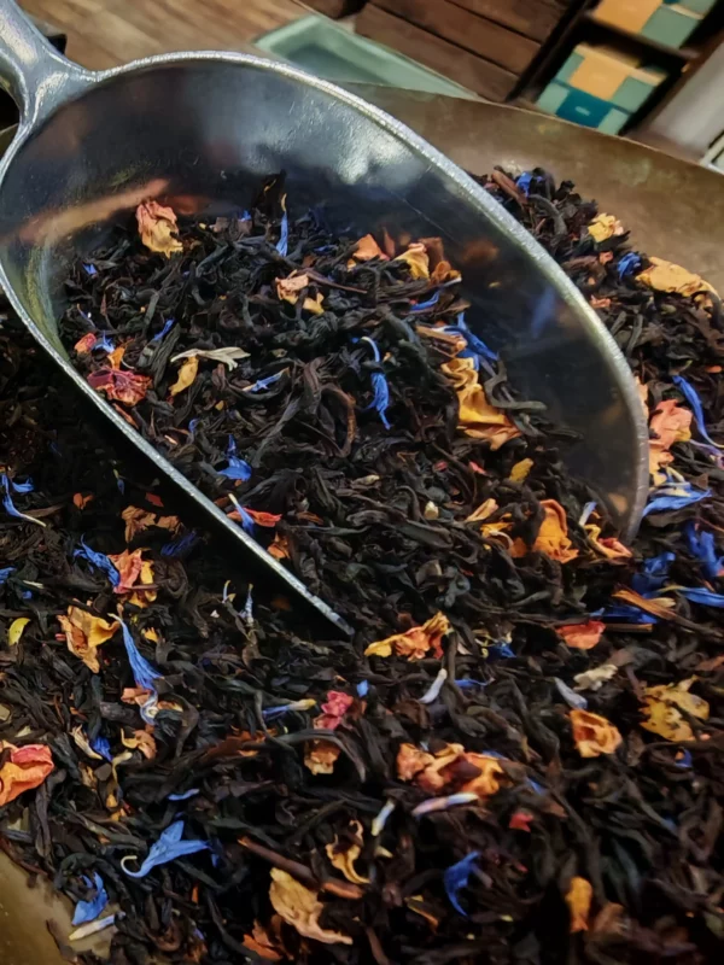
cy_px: 482
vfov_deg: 65.3
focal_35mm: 27
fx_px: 753
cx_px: 362
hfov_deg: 51.4
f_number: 2
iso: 500
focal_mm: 1.82
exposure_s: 1/25
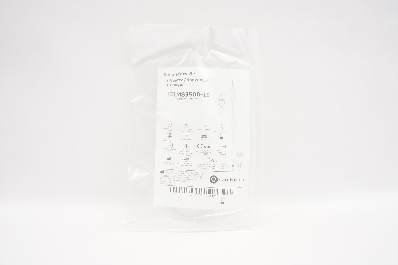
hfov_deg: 67.4
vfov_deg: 47.8
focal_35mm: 27
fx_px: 298
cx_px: 199
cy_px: 132
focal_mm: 18
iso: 400
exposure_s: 1/60
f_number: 5
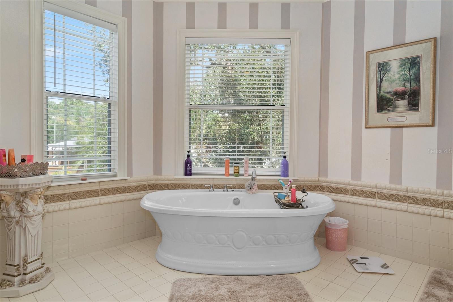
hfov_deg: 81.2
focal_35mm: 21
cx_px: 226
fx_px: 264
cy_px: 151
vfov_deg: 59.5
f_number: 8
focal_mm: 21
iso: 320
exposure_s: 1/5
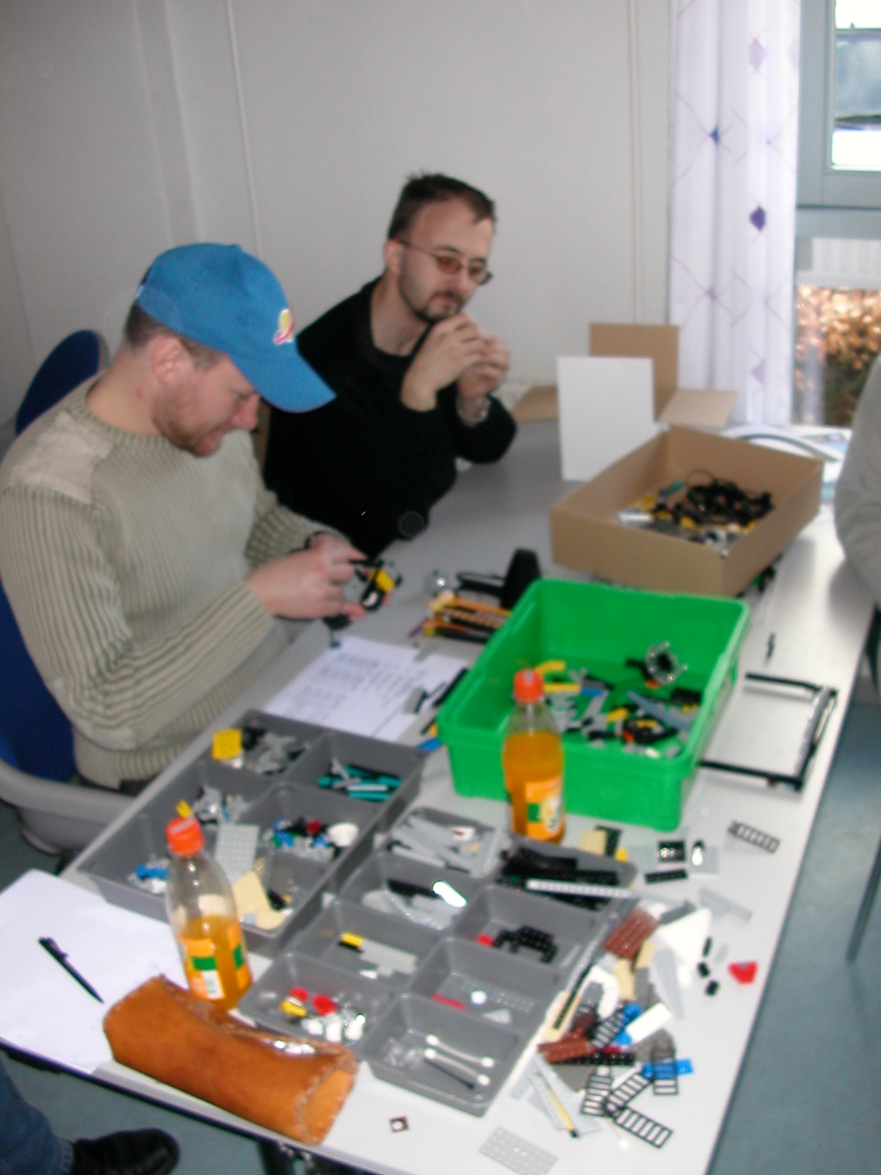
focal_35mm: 37
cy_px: 588
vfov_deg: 50.1
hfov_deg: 38.7
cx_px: 440
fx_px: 1256
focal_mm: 5.6
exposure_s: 1/59.9
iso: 100
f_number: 2.7
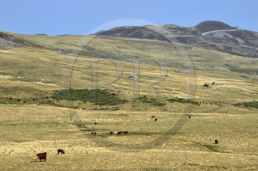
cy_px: 86
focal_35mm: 200
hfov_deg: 10.3
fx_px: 1432
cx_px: 129
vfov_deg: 6.9
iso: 200
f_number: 13
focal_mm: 200
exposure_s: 1/250
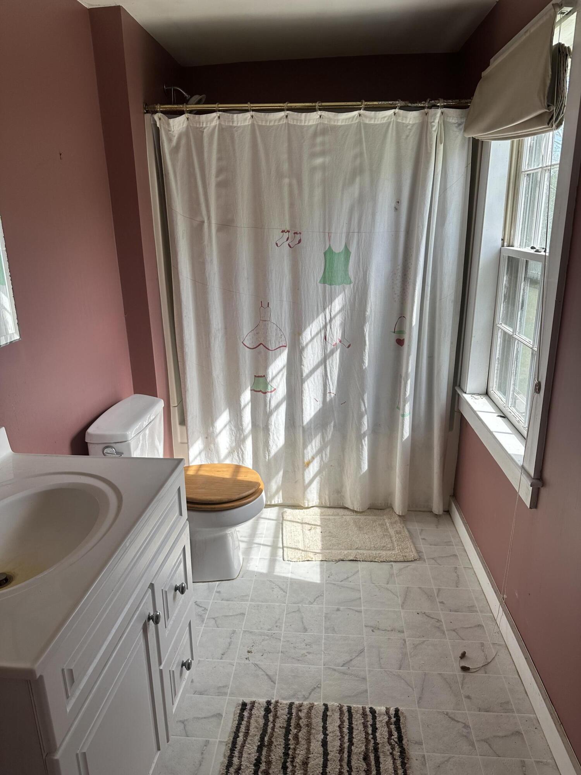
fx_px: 537
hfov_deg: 56.8
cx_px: 290
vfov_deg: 71.6
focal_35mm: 24
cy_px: 388
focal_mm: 6.86
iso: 80
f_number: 1.78
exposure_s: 1/918
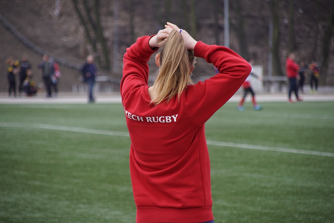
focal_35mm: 240
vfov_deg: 5.7
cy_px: 112
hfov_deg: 8.6
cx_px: 167
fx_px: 2227
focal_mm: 160
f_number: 6.3
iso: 200
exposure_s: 1/250
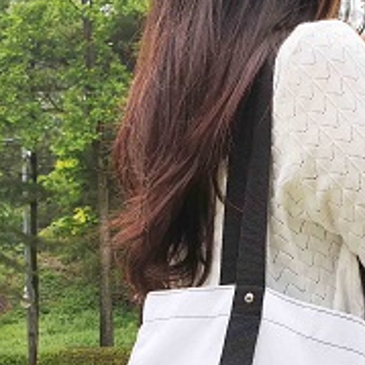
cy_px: 438
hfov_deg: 22.4
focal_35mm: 77
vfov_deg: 20.9
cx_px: 232
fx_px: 919
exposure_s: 1/1105
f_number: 2.4
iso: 50
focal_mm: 4.3
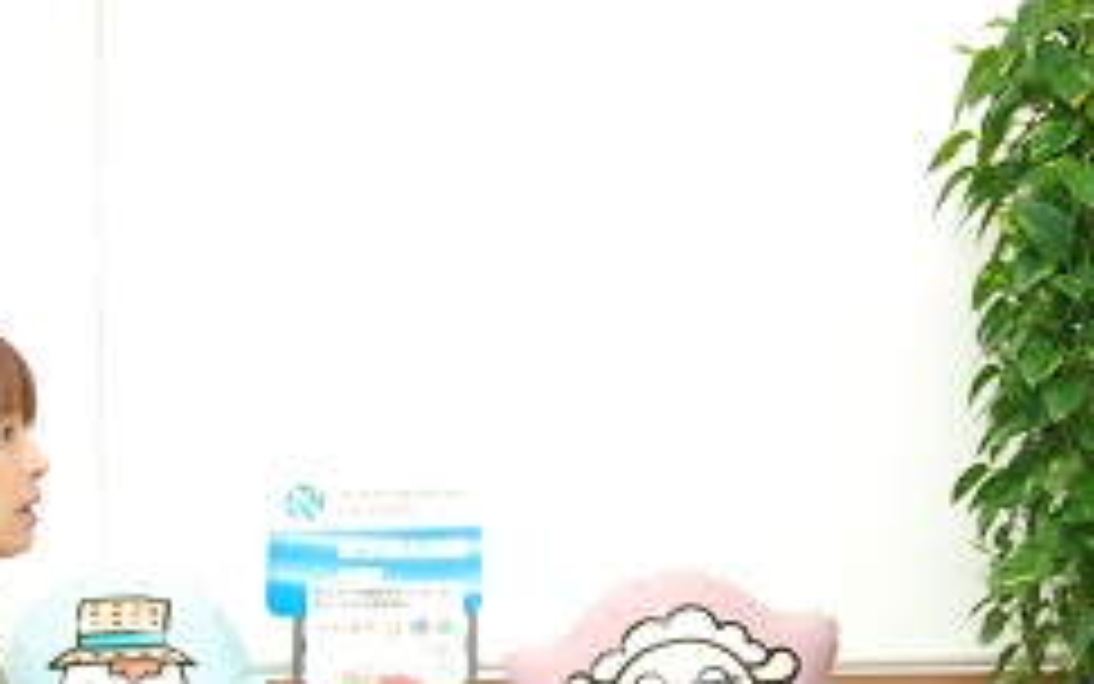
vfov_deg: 19.6
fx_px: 1970
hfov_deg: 31.0
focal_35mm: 66
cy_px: 486
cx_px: 599
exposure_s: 1/125
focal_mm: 21
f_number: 2.8
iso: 400
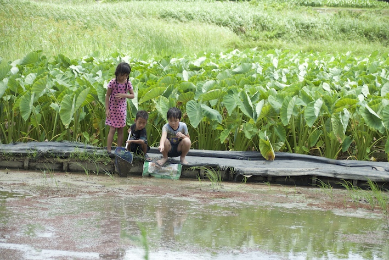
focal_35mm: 149
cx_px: 197
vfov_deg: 9.2
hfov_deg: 13.8
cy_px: 131
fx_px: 1610
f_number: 6.3
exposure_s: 1/1250
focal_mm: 98
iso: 800
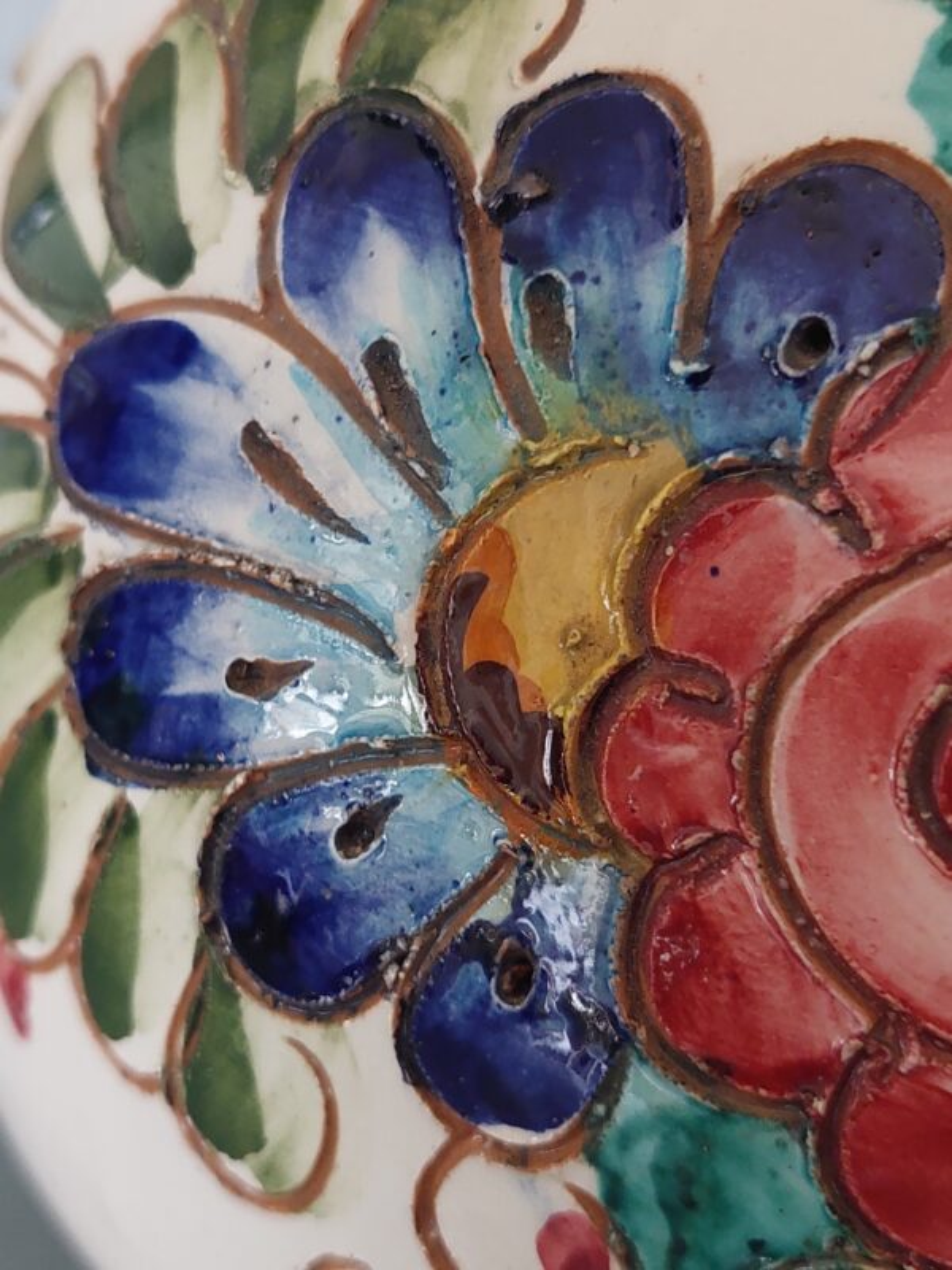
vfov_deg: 71.6
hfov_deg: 56.8
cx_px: 476
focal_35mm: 24
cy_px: 635
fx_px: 880
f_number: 1.8
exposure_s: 1/33
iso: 500
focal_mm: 5.23
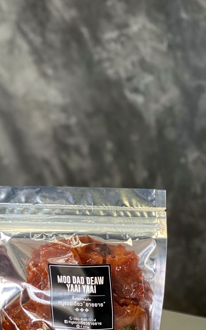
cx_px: -79
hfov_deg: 9.8
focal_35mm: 131
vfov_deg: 15.9
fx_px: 1177
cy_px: 207
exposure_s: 1/122
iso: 100
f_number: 2
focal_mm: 6
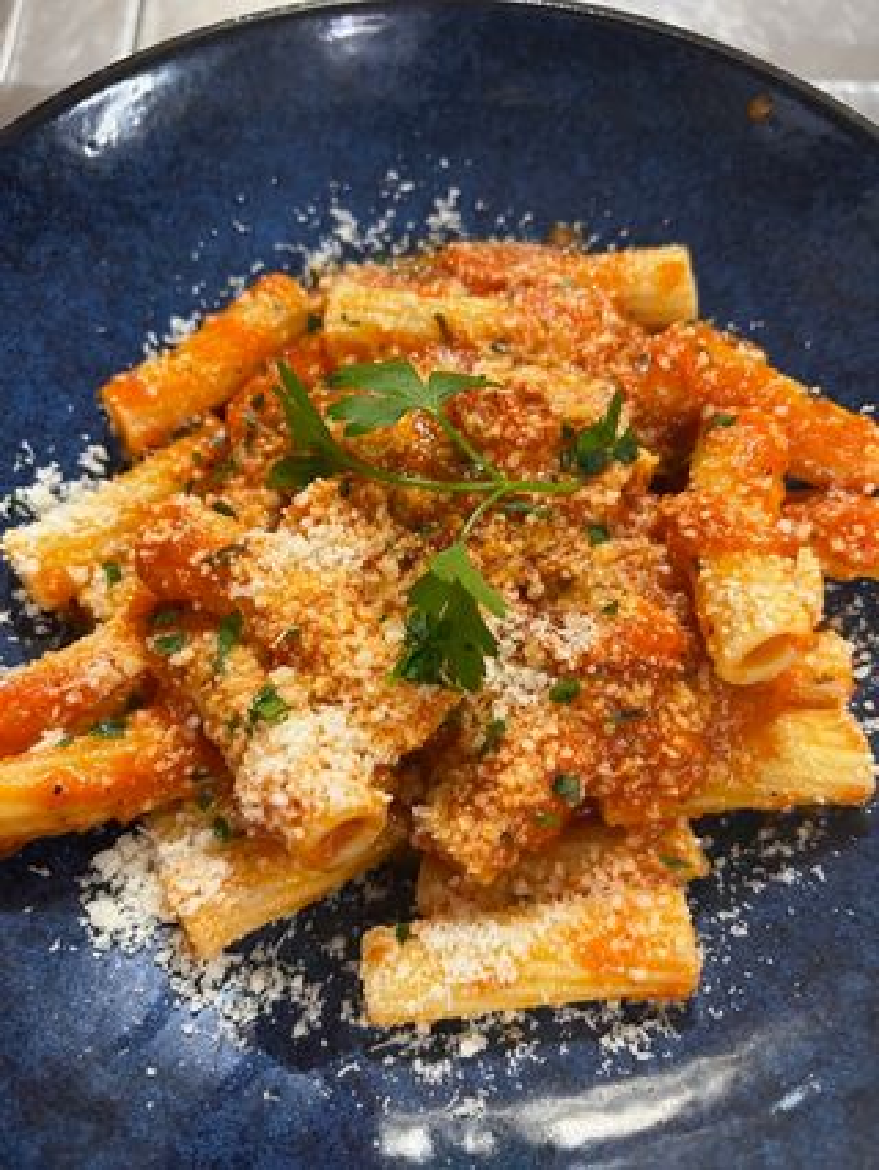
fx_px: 879
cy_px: 585
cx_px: 440
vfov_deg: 67.3
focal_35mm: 26
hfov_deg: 53.1
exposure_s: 1/50
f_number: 1.5
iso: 320
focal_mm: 5.7
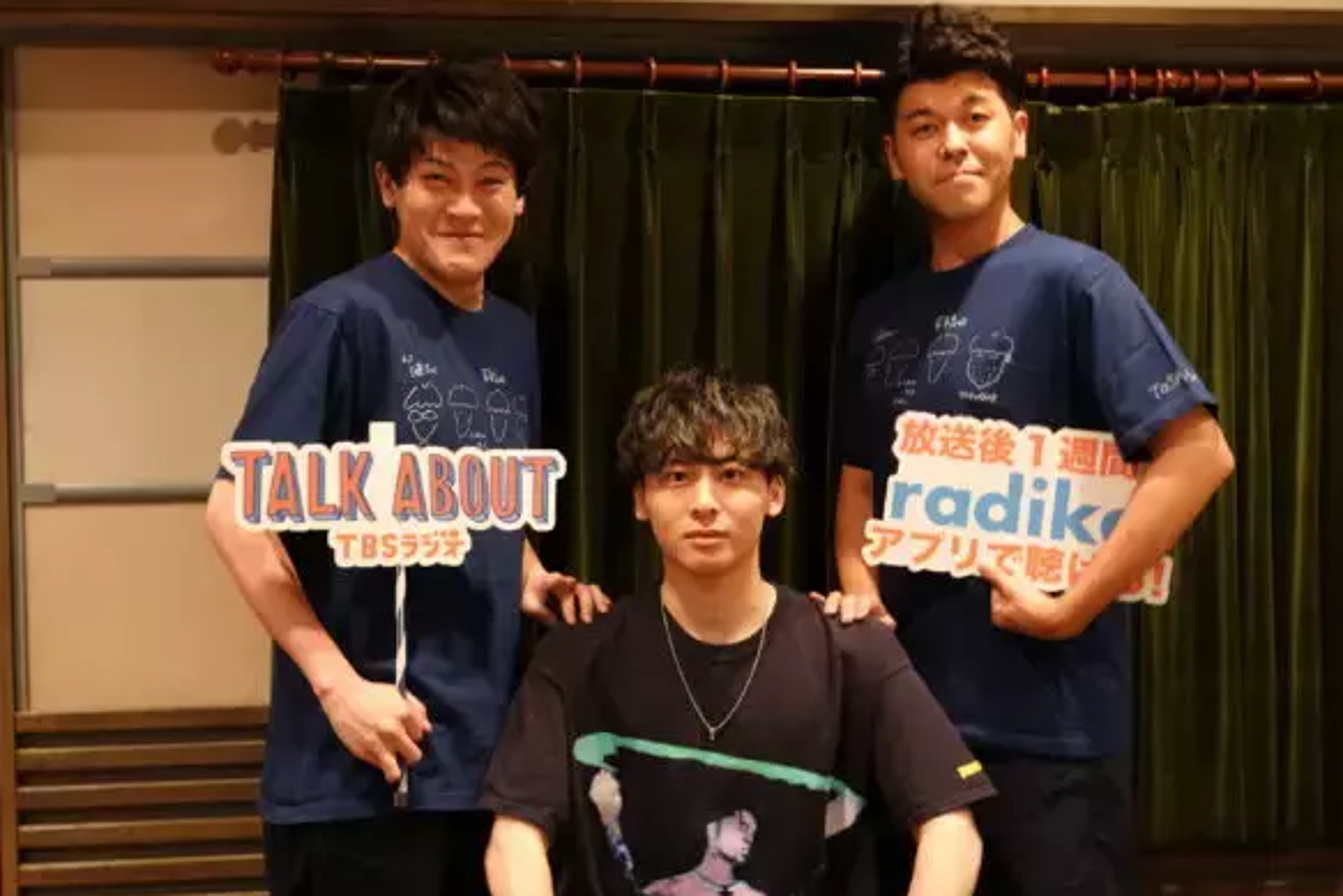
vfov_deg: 36.9
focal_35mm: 36
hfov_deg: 53.1
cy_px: 456
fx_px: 1343
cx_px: 668
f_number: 3.2
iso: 800
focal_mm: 12.96
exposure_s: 1/10
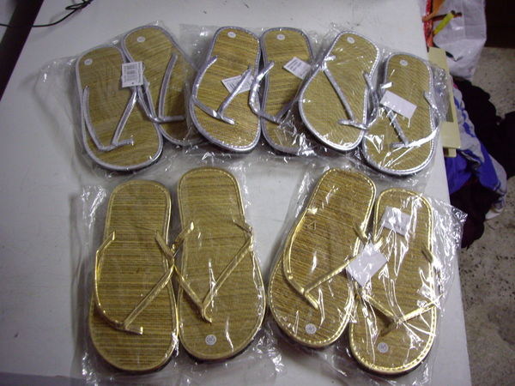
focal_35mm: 38
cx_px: 258
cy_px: 193
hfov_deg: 49.0
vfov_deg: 37.7
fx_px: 565
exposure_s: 1/13
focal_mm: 6.2
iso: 200
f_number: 2.7
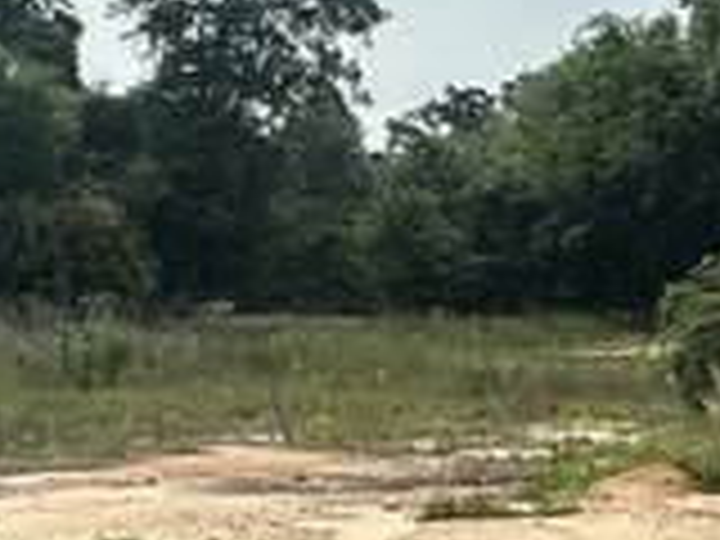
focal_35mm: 112
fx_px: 2330
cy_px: 657
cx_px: 270
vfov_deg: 12.9
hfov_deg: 17.5
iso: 40
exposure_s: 1/1795
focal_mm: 2.22
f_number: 2.2
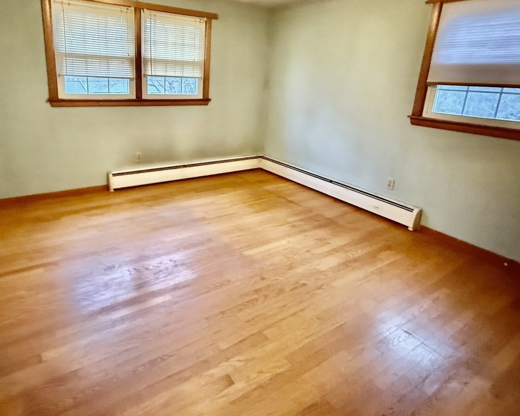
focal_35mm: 21
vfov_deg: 64.6
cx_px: 213
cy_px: 158
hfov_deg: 76.9
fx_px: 323
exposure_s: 1/40
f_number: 2.2
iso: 1250
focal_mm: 2.22
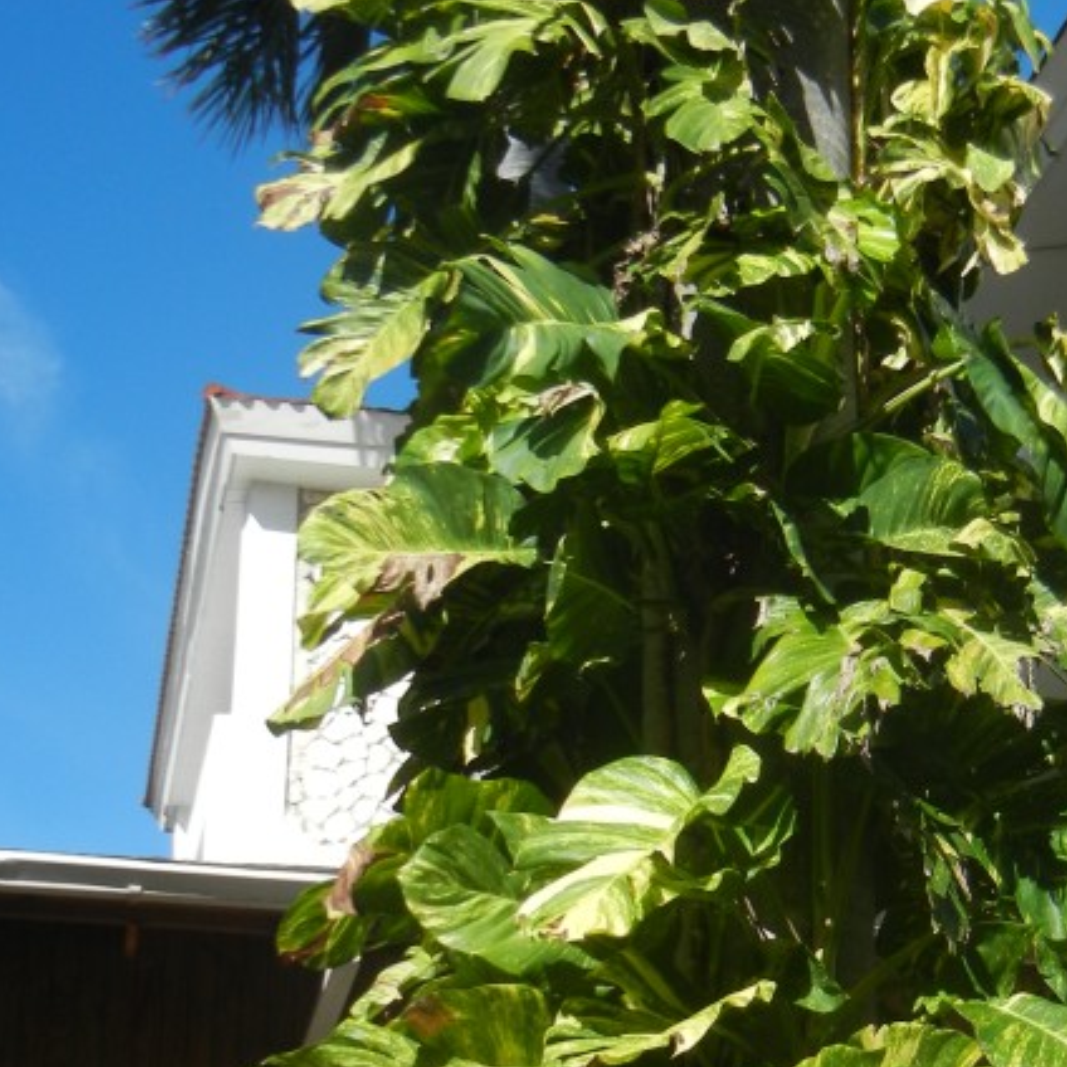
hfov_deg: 26.7
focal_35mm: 64
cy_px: 916
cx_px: 750
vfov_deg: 26.2
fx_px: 2232
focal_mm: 5.4
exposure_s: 1/336
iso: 160
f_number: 7
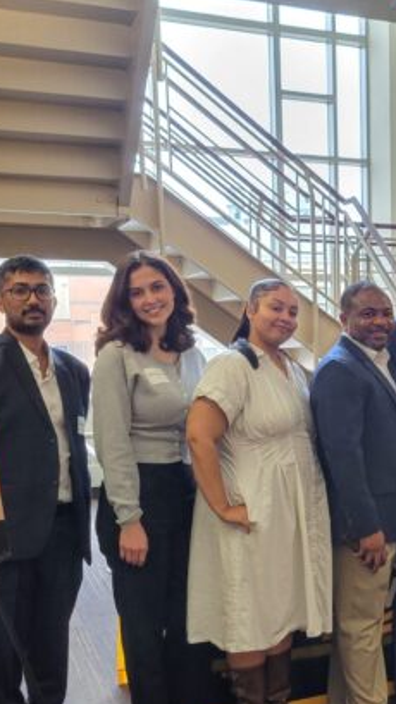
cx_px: 441
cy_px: 467
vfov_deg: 39.4
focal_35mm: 52
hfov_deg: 21.8
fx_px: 971
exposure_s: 1/40
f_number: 1.8
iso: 200
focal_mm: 5.4
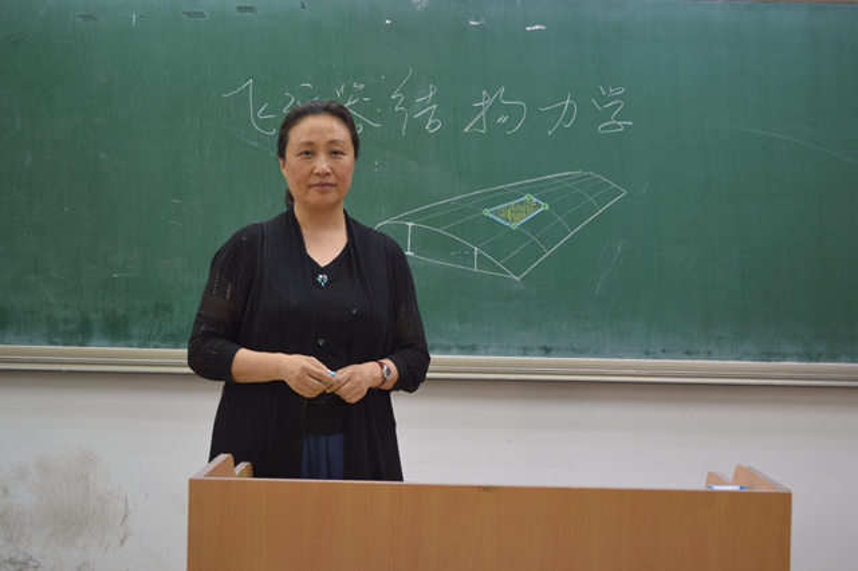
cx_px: 429
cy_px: 286
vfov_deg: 26.5
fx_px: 1215
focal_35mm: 51
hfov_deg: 38.9
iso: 320
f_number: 5
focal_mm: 34
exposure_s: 1/30
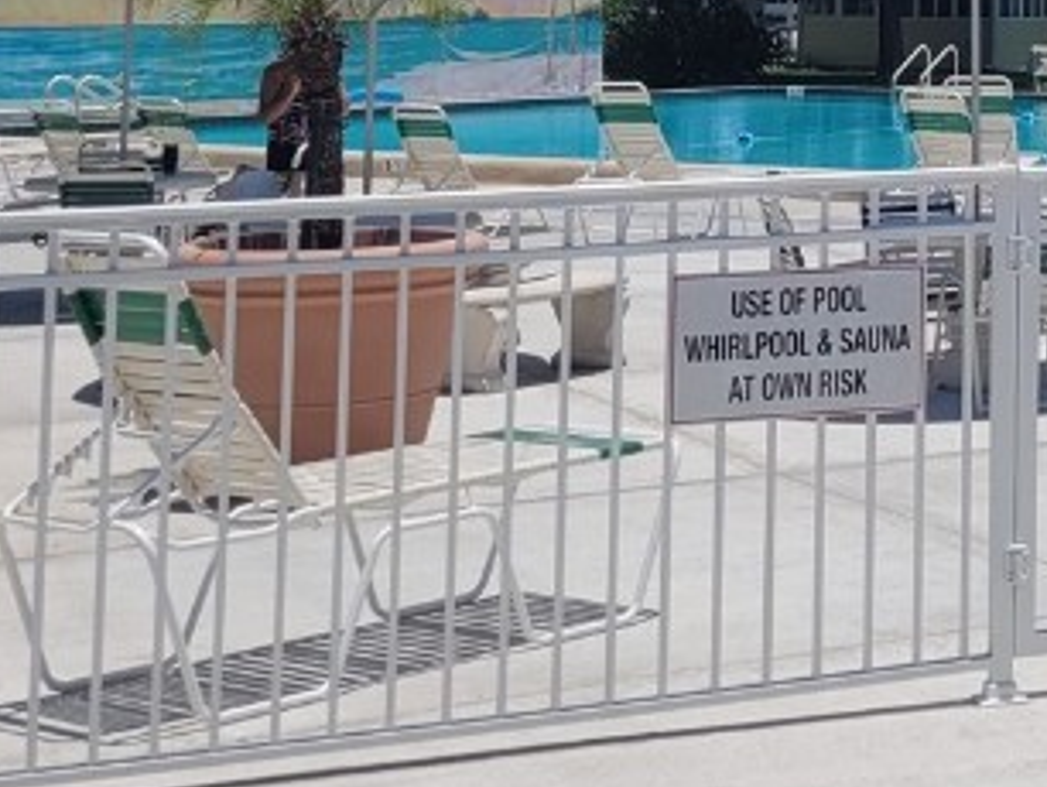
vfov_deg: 16.3
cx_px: 1331
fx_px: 2633
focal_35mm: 87
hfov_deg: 20.7
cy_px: -154
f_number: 1.8
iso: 40
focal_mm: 5.4
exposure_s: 1/4939
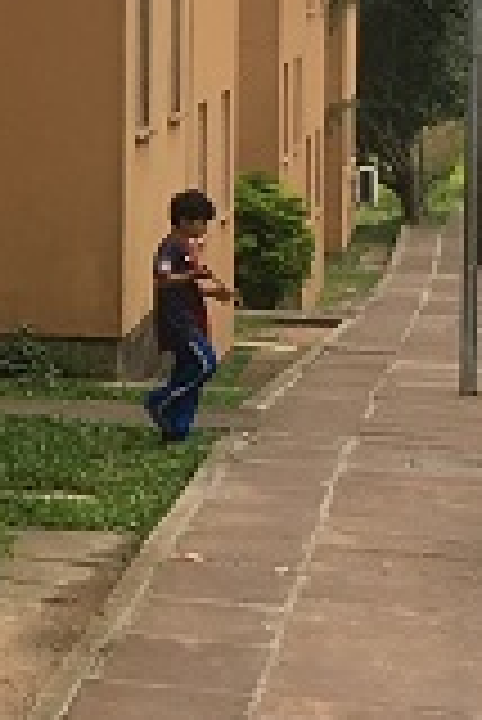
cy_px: 99
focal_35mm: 188
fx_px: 3767
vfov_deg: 10.9
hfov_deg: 6.8
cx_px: -802
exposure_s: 1/574
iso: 25
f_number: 2.2
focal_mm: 4.15
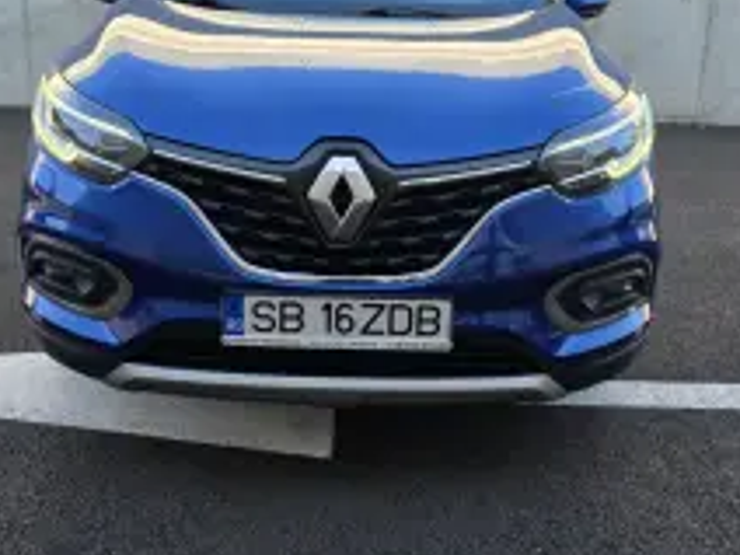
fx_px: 834
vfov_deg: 36.4
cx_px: 342
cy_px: 182
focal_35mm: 39
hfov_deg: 47.8
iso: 40
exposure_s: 1/359
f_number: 1.7
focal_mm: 6.3
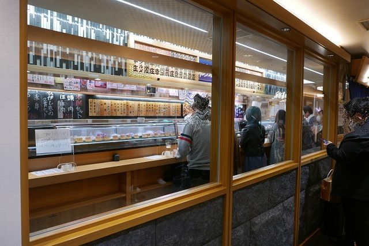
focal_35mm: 24
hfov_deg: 73.7
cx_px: 184
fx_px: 246
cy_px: 123
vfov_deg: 53.2
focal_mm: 10.9
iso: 200
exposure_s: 1/125
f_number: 2.2
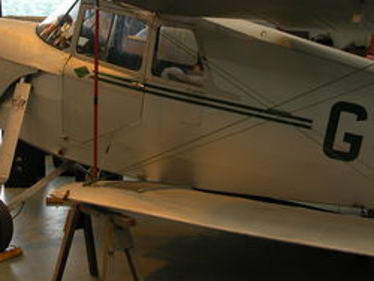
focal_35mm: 56
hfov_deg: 34.3
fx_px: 606
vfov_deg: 25.9
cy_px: 78
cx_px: 162
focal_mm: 8.9
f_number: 3.2
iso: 100
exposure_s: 1/51.7
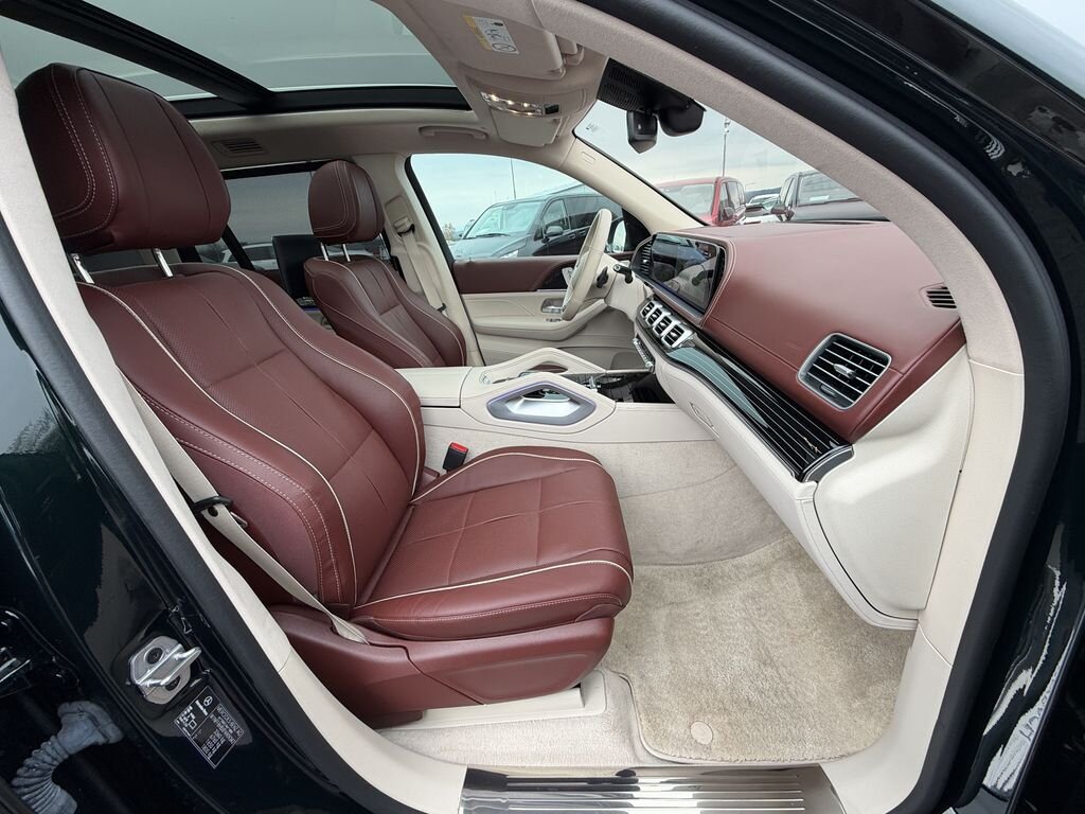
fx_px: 439
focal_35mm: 14
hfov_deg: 102.1
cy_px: 407
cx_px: 542
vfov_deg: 85.7
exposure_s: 1/121
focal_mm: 2.22
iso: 64
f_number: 2.2
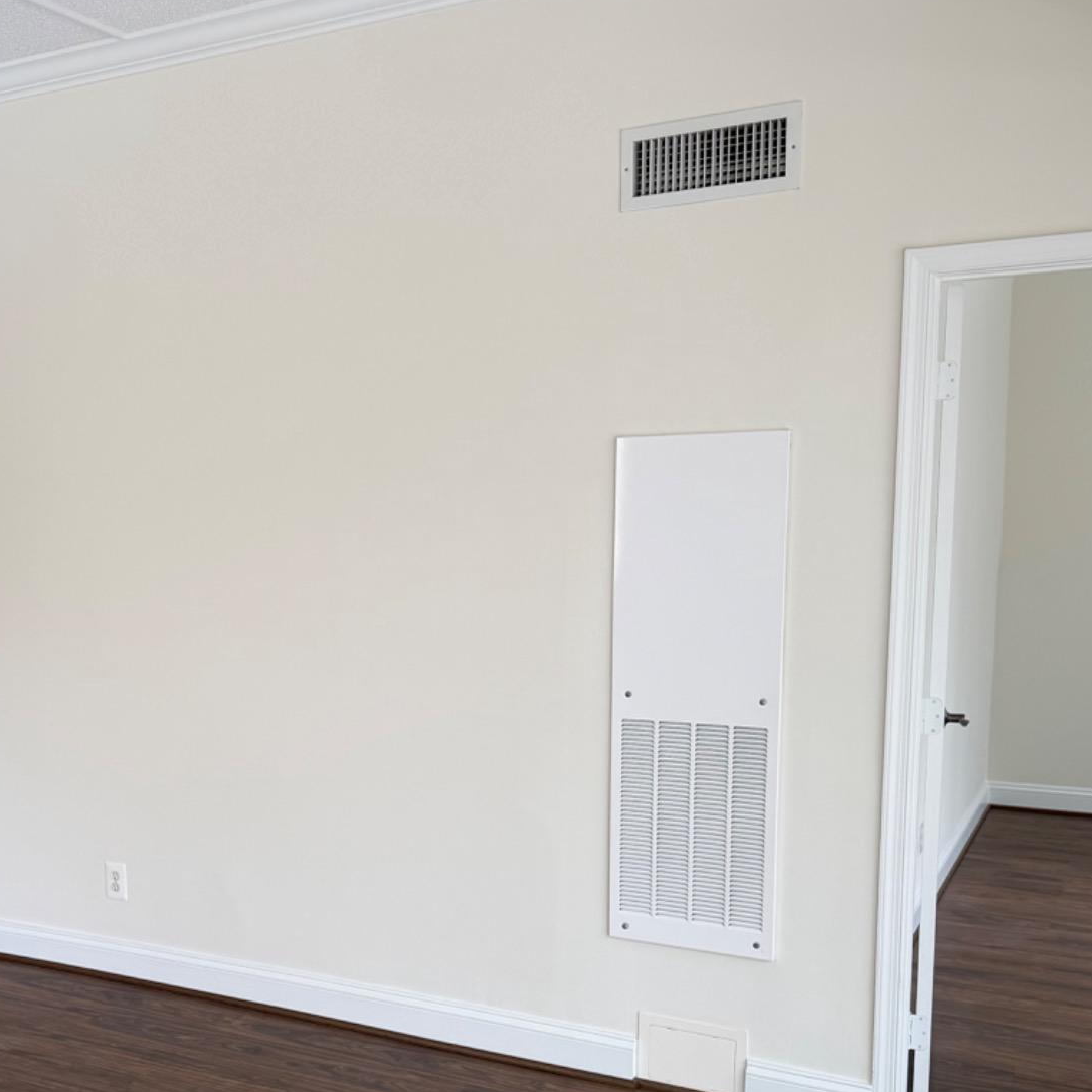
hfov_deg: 40.6
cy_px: 694
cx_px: 262
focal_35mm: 40
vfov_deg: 41.5
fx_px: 1428
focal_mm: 6.76
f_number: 1.78
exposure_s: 1/120
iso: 100
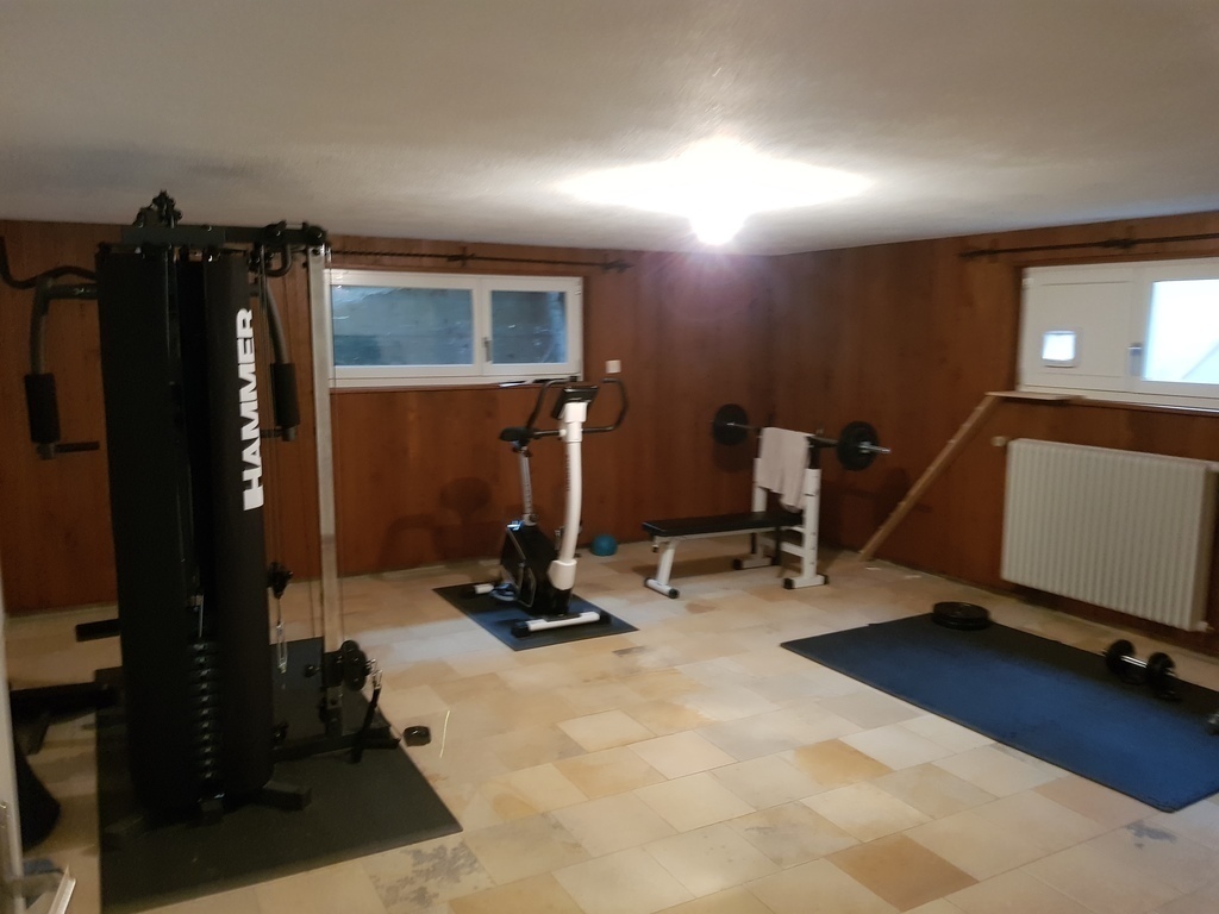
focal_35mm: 26
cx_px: 610
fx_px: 916
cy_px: 457
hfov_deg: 67.3
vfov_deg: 53.1
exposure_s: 1/11
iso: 250
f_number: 1.7
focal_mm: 4.2
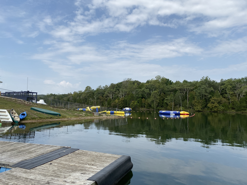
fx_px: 186
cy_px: 92
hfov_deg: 67.3
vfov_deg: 53.1
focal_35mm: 26
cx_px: 124
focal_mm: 4.25
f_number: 1.8
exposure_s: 1/2899
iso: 32
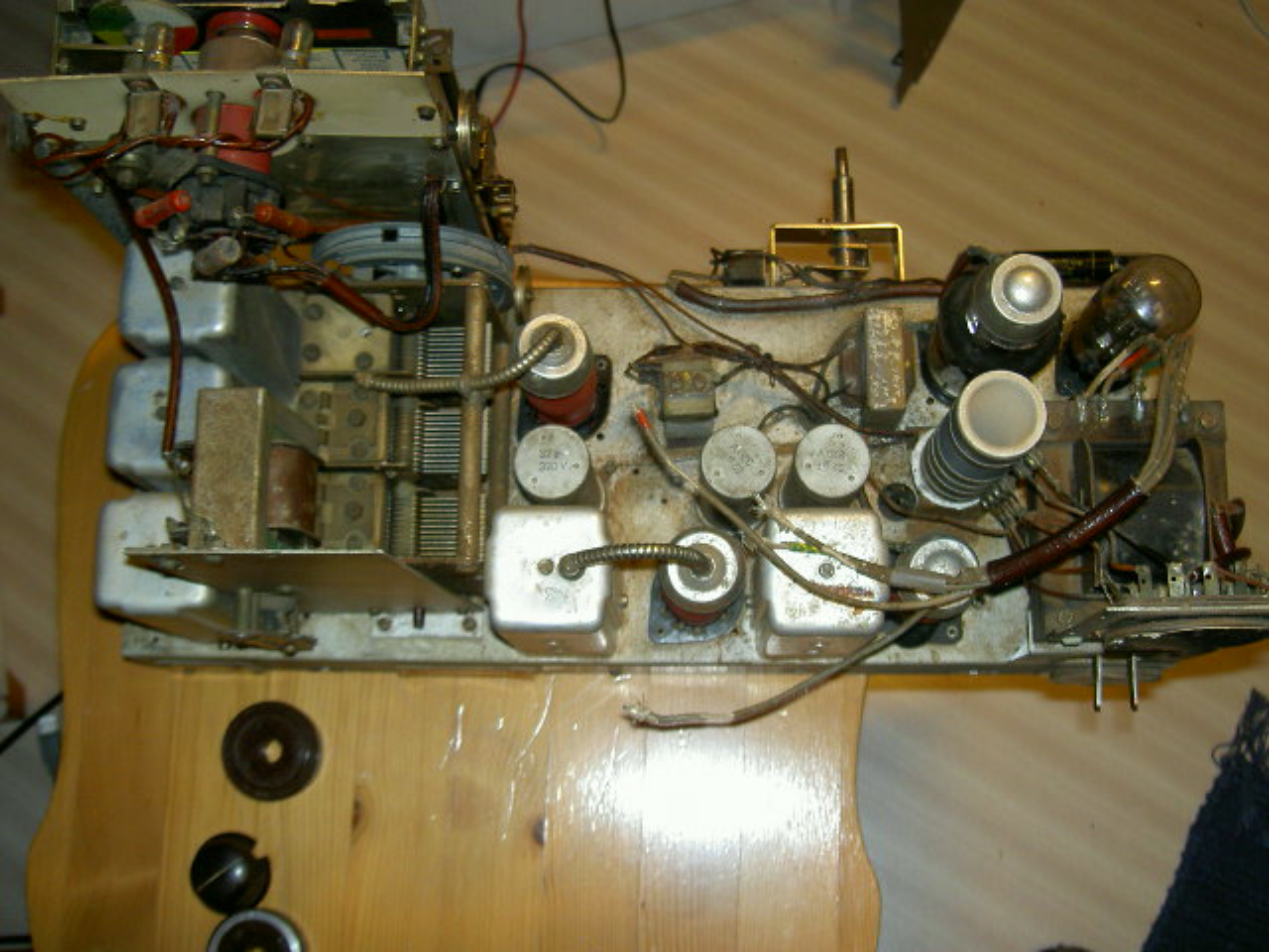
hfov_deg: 47.9
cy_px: 476
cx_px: 634
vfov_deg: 36.8
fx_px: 1430
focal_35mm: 39
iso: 100
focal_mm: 8
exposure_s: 1/59.5
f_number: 2.8
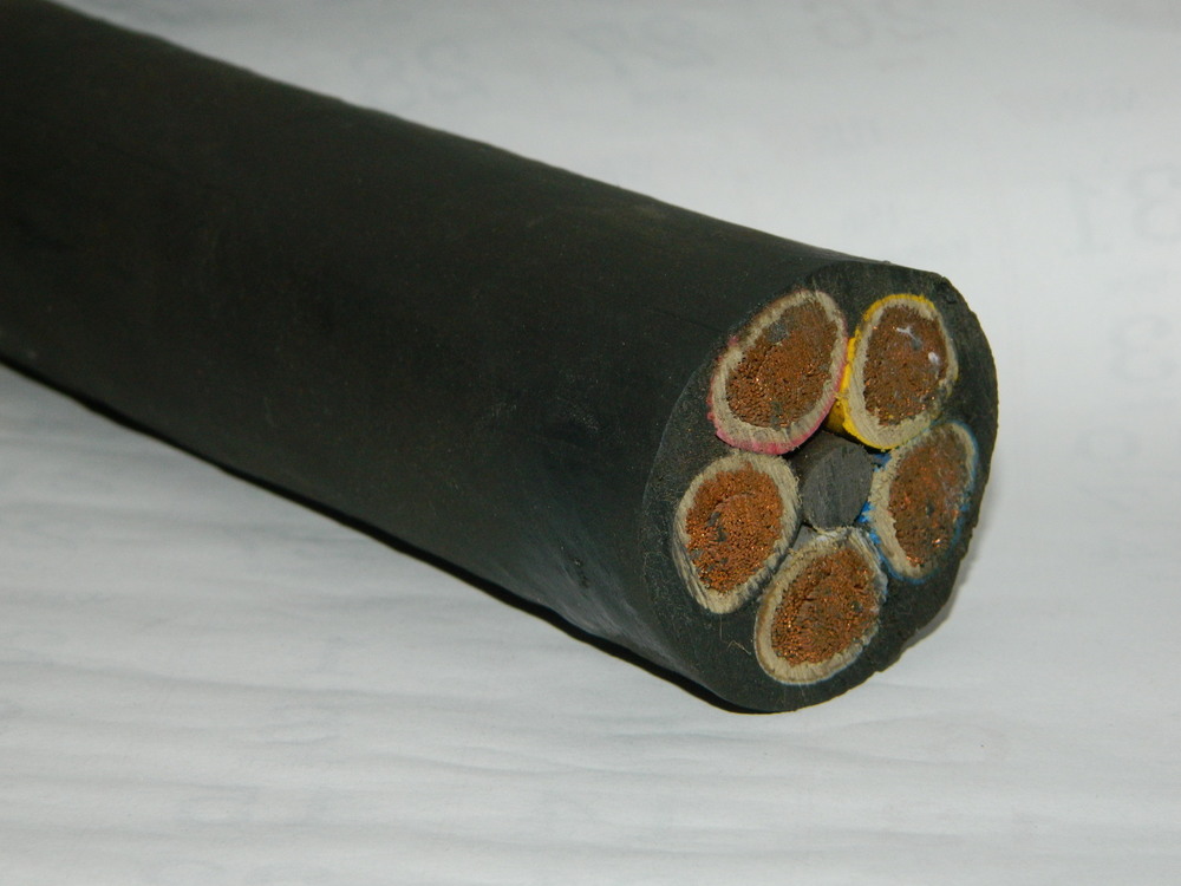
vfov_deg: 14.4
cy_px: 443
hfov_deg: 19.1
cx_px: 590
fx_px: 3514
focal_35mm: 103
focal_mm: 18.6
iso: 200
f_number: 4.5
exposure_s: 1/60
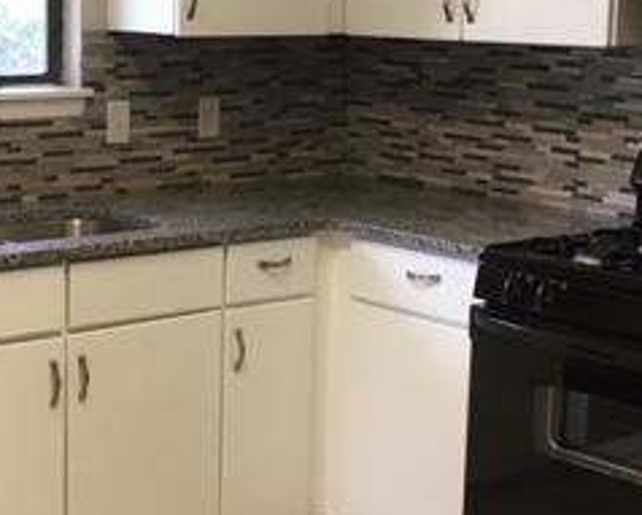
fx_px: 1446
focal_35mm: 76
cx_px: 200
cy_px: 218
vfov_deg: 20.2
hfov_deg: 24.9
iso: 64
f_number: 2.2
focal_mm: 4.15
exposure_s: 1/30
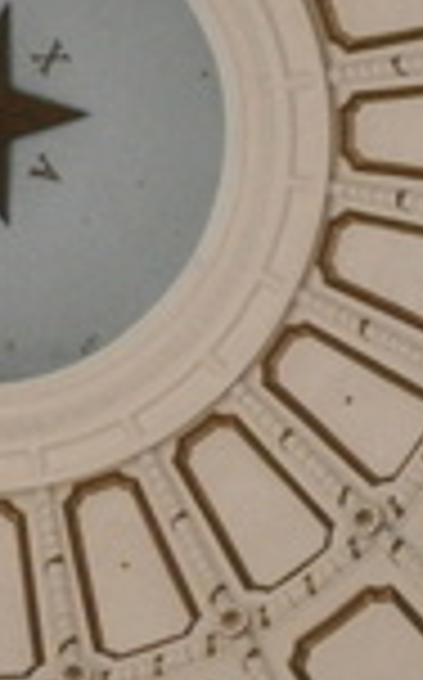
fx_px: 5919
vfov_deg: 6.6
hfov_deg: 4.1
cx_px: -40
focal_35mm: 320
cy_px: 263
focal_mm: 23.5
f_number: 6.5
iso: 800
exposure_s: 1/125
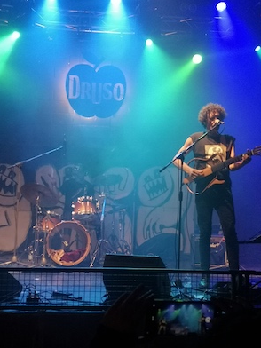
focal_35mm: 51
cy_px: 177
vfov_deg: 37.5
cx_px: 132
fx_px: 513
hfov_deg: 28.6
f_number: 1.8
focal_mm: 3.95
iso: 200
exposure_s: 1/33.3
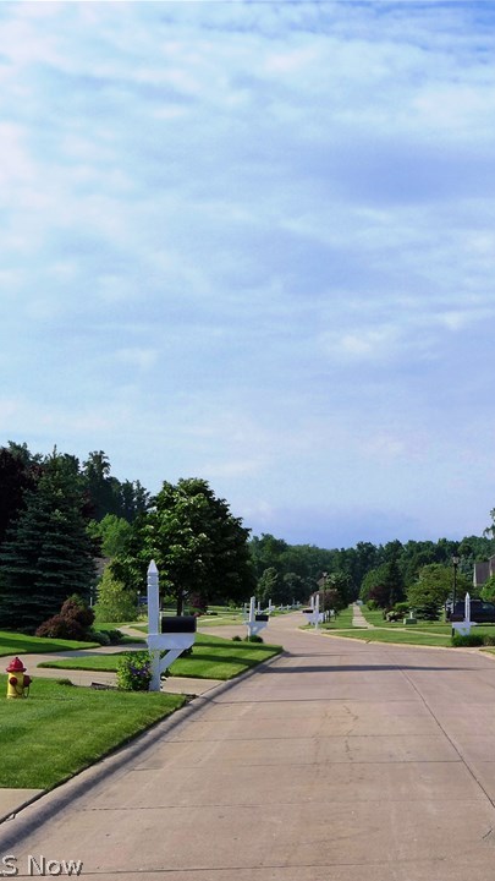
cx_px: 622
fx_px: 1843
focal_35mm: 79
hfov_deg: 14.7
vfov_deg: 26.8
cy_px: 442
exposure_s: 1/800
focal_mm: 9.8
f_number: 5.6
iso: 160
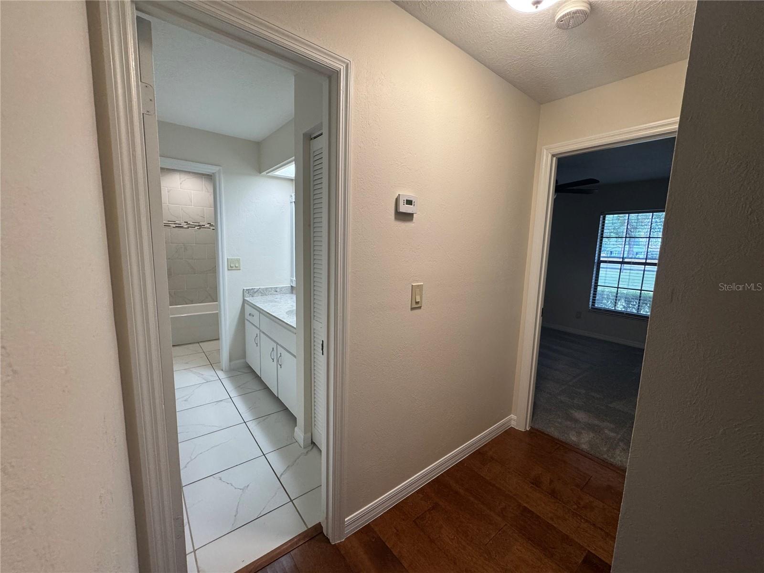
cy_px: 286
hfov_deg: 102.1
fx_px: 309
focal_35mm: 14
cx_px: 382
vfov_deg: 85.7
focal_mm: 2.22
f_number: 2.2
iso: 200
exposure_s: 1/120
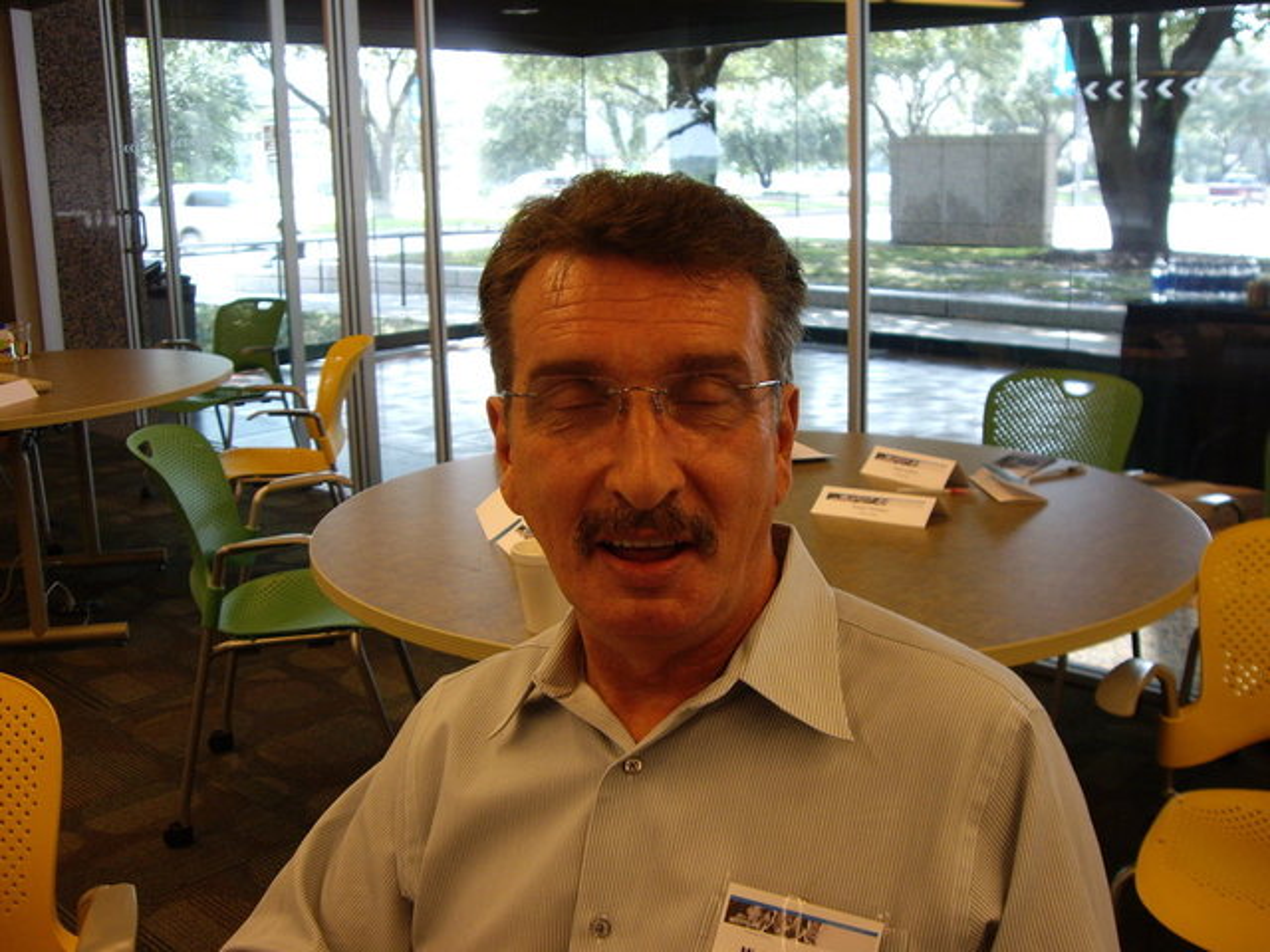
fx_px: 1394
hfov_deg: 49.0
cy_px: 476
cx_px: 635
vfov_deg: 37.7
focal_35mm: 38
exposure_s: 1/60
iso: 100
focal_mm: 6.2
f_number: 2.7
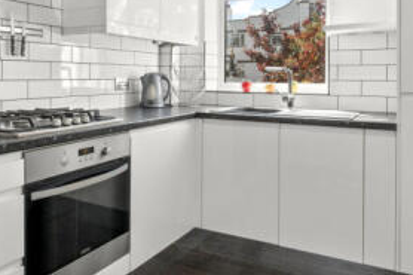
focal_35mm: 33
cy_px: 77
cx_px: 195
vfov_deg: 39.1
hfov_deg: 57.2
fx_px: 378
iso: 200
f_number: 16
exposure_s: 1/2.5
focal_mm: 14
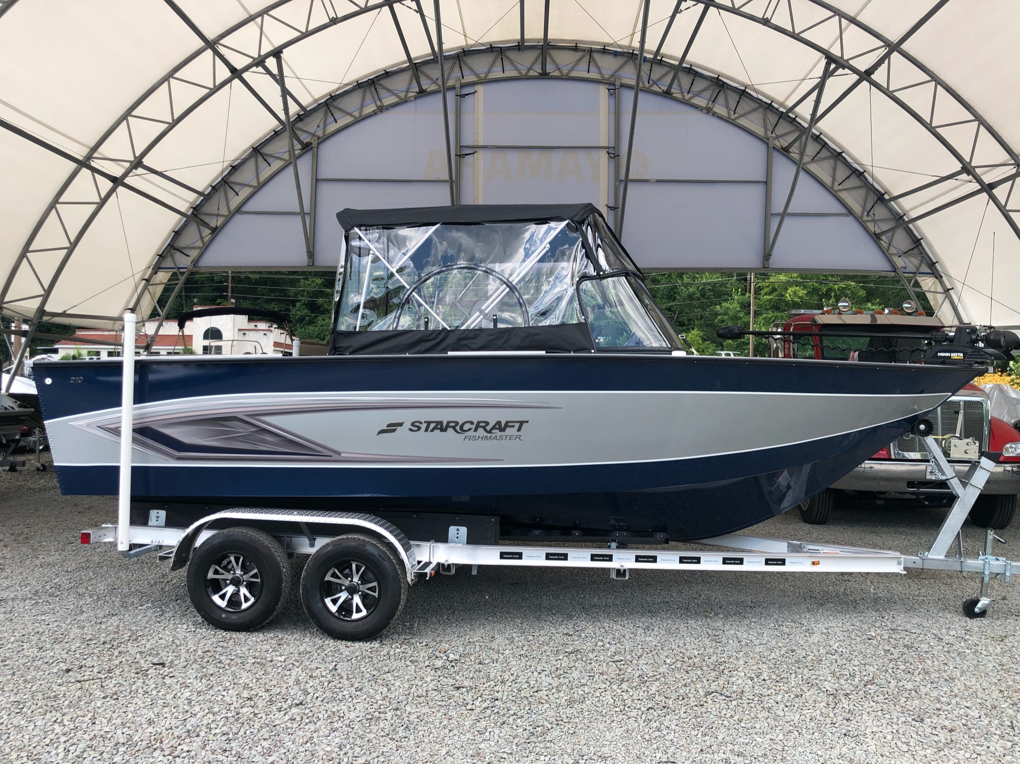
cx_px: 510
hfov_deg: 63.5
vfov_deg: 49.7
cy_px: 382
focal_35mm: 28
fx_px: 825
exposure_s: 1/436
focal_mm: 4
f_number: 1.8
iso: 20
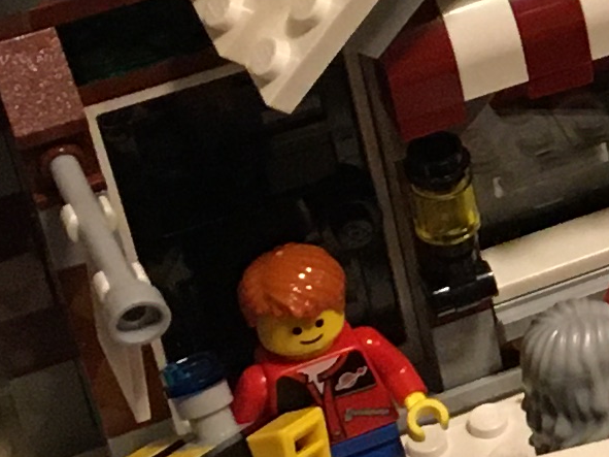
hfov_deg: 8.9
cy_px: 22
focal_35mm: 198
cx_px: 1526
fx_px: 3483
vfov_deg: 7.5
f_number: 2.2
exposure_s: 1/30
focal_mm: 4.15
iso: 160
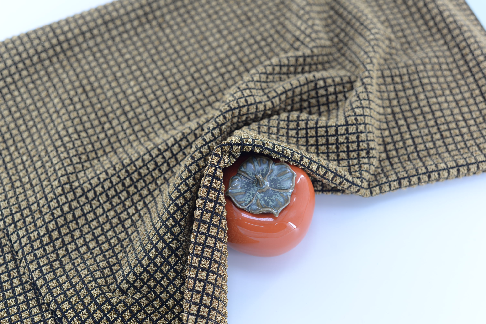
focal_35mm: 50
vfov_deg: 27.0
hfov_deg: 39.6
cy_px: 162
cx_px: 243
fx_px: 675
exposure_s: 1/60
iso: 100
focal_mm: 50
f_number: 4
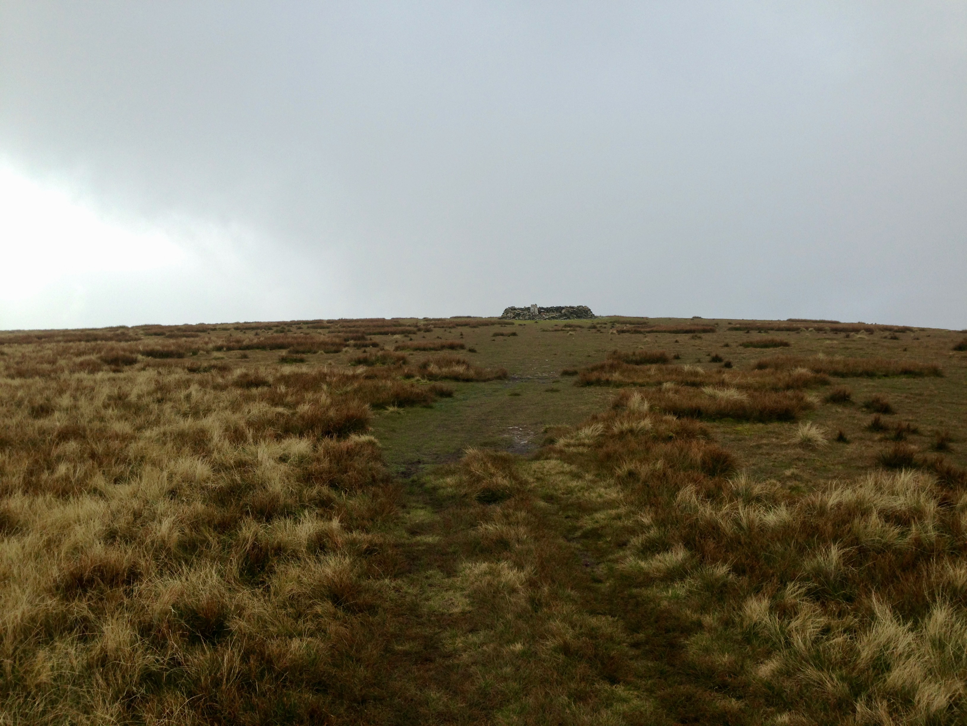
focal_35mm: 33
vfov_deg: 42.9
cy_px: 363
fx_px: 922
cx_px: 484
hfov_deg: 55.4
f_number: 2.4
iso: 50
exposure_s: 1/1178
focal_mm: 4.12
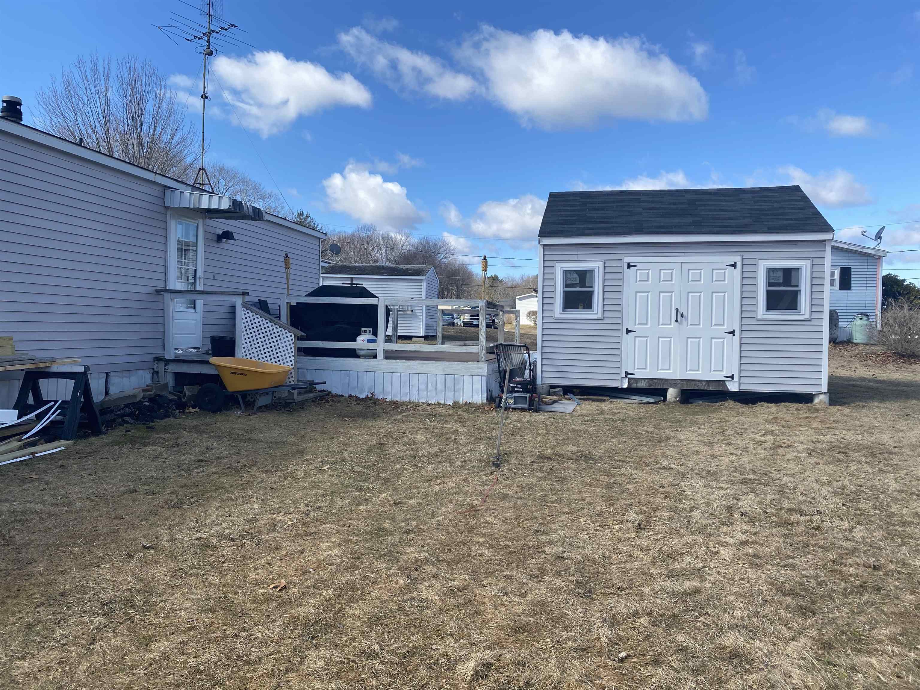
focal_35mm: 26
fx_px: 691
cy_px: 345
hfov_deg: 67.3
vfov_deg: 53.1
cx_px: 460
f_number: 1.8
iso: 32
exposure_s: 1/2028
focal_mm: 4.25
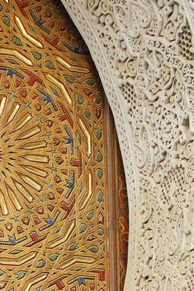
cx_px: -163
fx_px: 777
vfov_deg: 17.3
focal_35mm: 96
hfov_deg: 12.8
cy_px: 528
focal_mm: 24
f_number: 5
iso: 400
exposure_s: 1/100
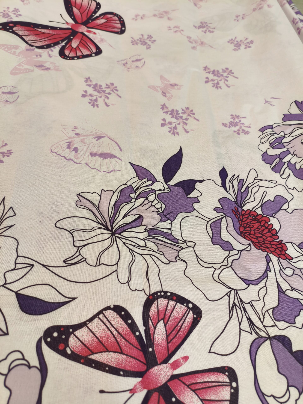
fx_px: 303
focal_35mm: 26
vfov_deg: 67.3
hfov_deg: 53.1
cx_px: 152
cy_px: 202
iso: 80
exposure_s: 1/50
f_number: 1.5
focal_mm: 4.94
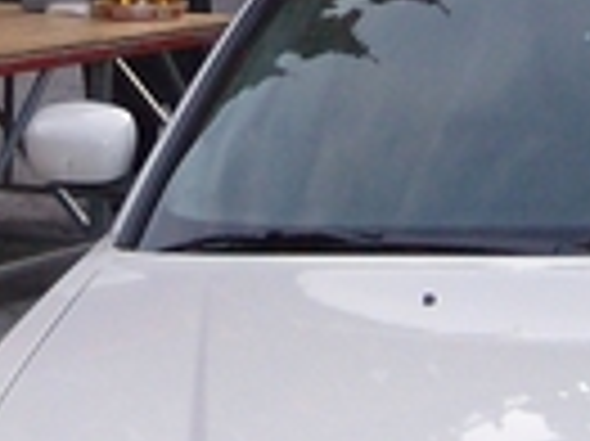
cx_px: 230
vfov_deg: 8.8
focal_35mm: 165
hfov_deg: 12.0
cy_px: -160
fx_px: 2810
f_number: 2.8
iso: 200
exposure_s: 1/125
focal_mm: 6
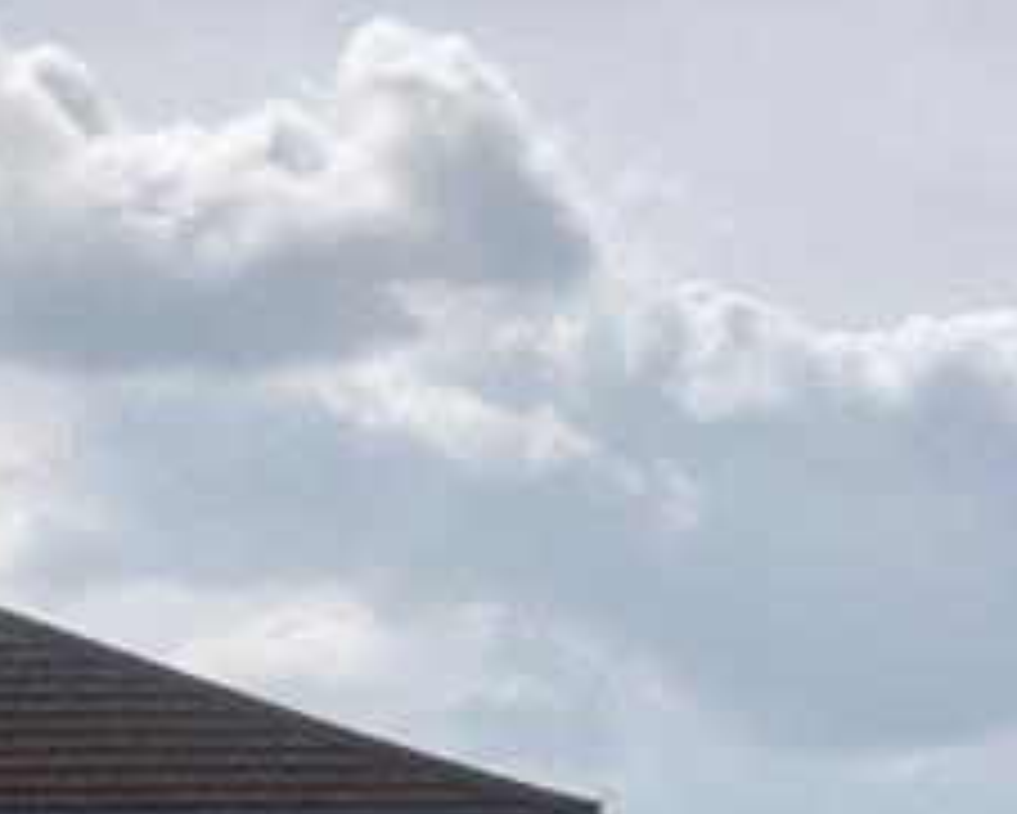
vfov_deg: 11.8
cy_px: 1286
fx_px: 3734
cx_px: -382
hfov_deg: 14.7
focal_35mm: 124
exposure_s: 1/3003
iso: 20
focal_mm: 3.99
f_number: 1.8
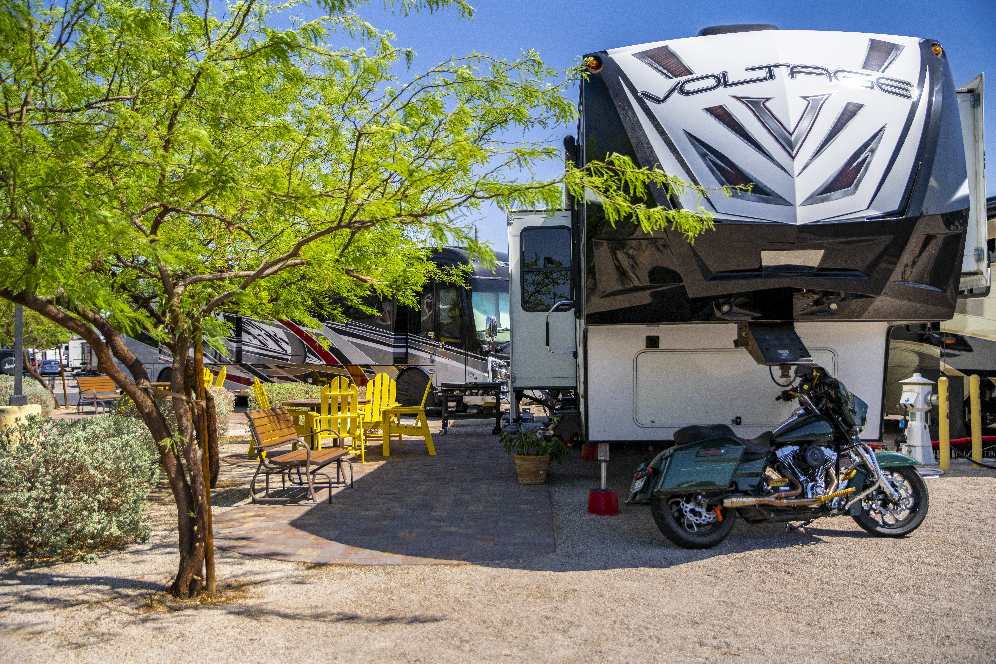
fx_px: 913
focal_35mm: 33
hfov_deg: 57.2
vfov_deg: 40.0
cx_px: 498
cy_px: 332
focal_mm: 33
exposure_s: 1/8000
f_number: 2.8
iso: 500
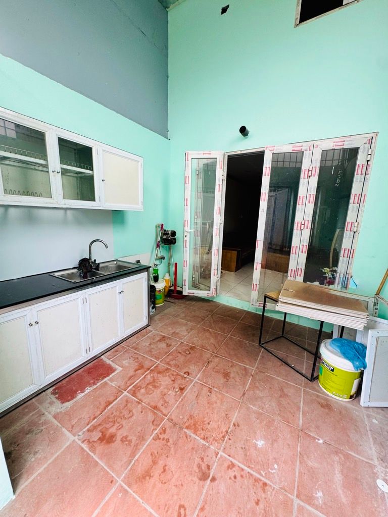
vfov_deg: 102.1
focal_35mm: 14
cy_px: 258
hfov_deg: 85.7
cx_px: 194
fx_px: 209
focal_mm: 2.22
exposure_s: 1/99
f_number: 2.2
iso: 125
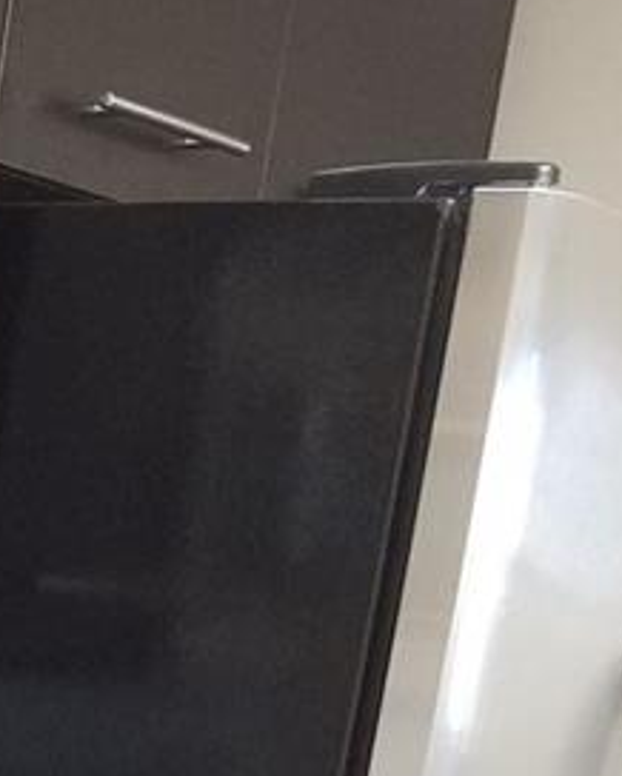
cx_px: -448
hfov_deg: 12.7
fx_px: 2574
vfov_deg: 15.8
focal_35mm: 112
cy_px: 1164
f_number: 1.7
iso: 200
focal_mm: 4.2
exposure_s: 1/24
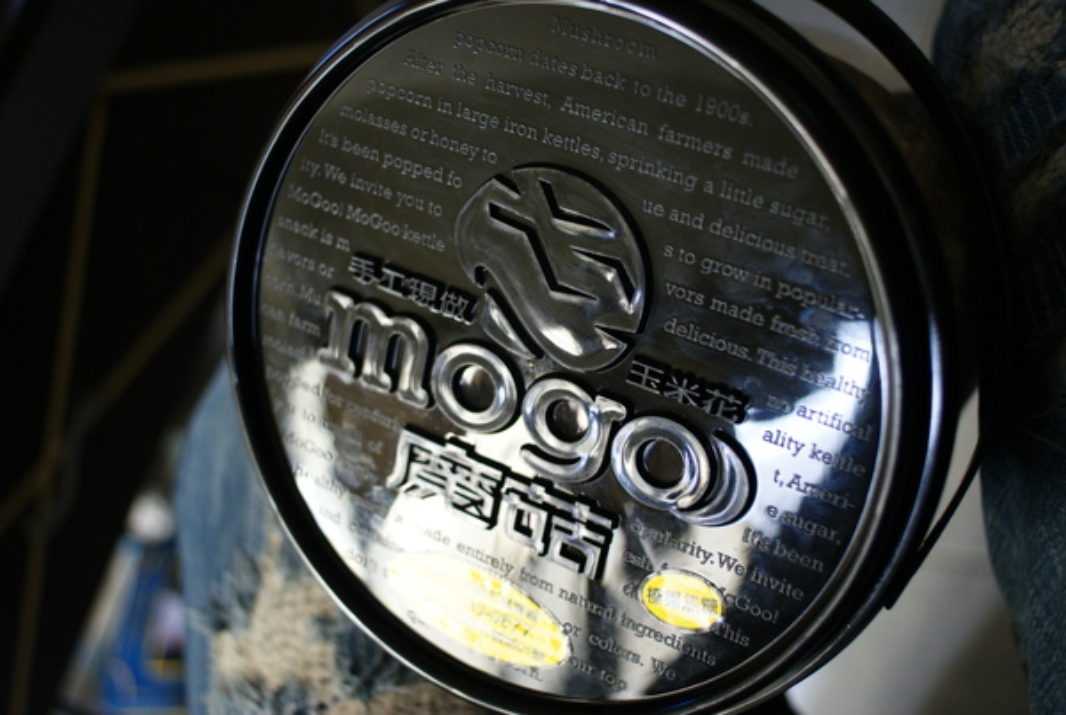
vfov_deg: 32.0
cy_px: 358
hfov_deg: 46.3
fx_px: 1245
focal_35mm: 42
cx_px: 533
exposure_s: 1/10
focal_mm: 28
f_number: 2.8
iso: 400
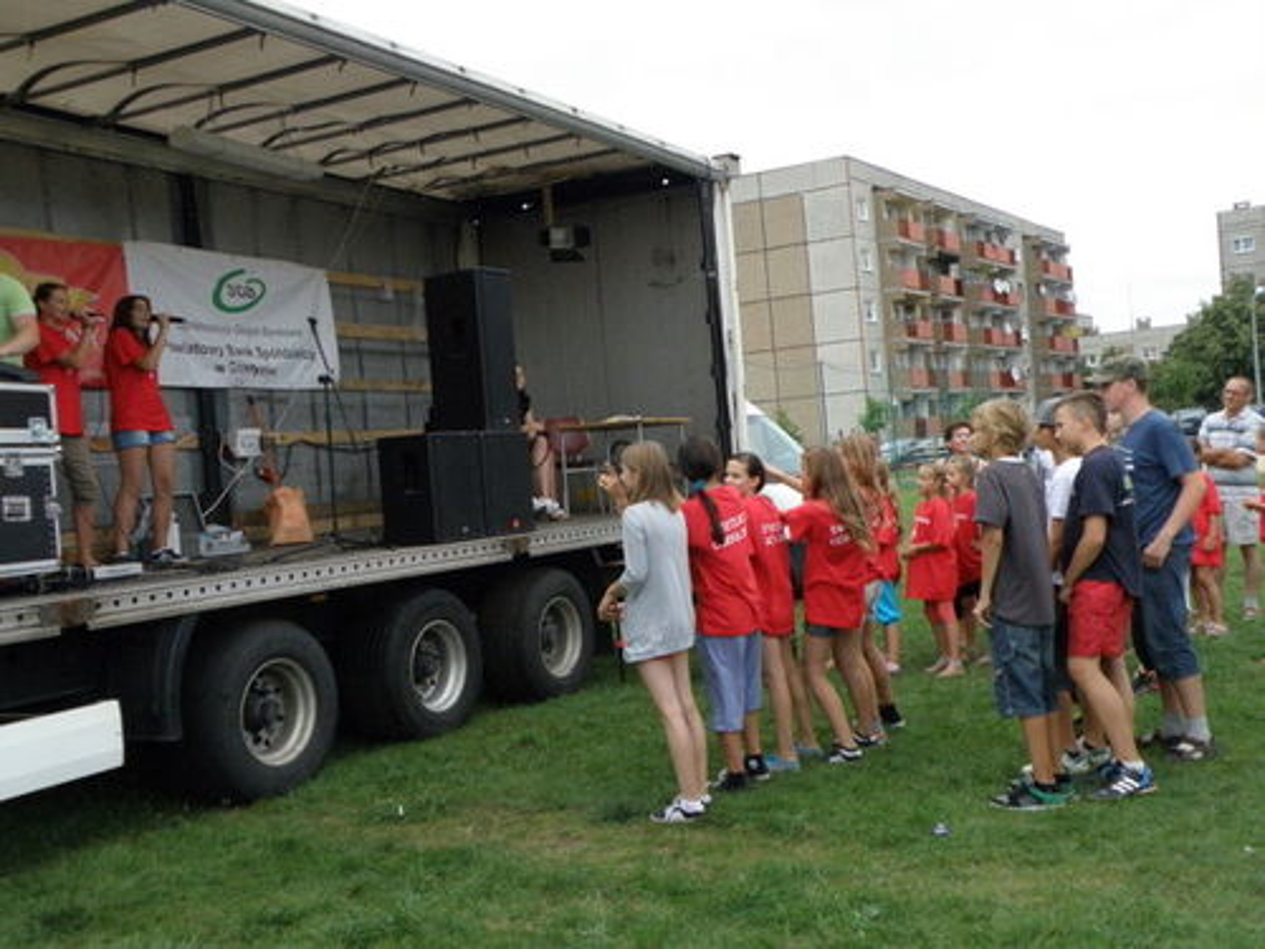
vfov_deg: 36.8
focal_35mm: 39
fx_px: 1425
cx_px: 632
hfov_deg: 47.9
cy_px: 474
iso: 320
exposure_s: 1/500
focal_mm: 6.97
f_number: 3.3
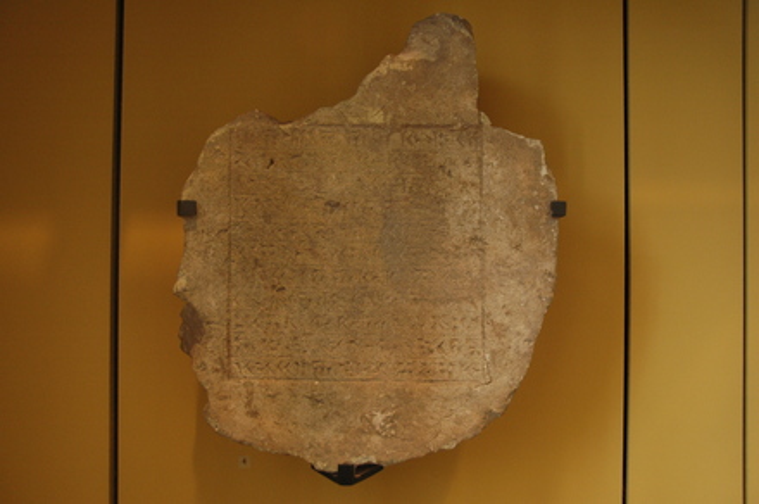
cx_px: 380
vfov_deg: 39.9
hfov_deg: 57.3
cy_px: 252
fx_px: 695
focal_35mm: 33
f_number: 3.8
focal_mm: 22
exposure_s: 1/40
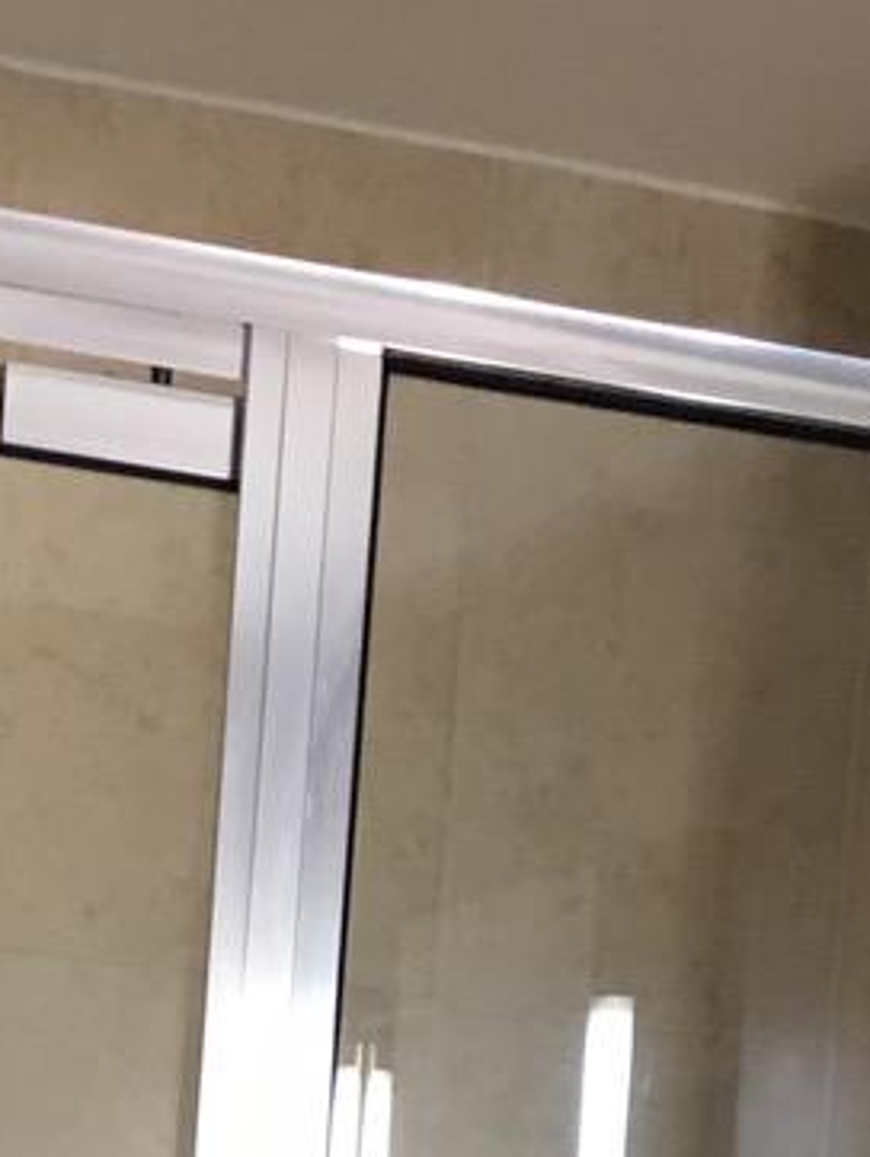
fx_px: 4117
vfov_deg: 13.6
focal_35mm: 123
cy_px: 2352
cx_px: -29
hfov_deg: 11.9
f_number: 2.2
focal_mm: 4.15
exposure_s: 1/30
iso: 100
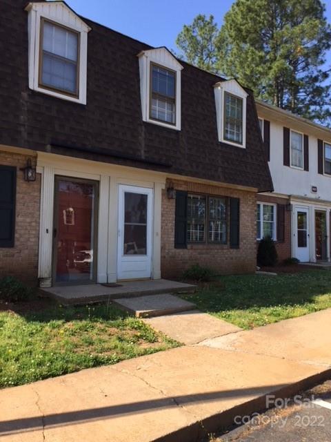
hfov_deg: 48.2
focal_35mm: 29
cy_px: 221
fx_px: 370
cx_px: 166
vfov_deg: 61.7
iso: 32
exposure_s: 1/879
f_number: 2.2
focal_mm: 4.15
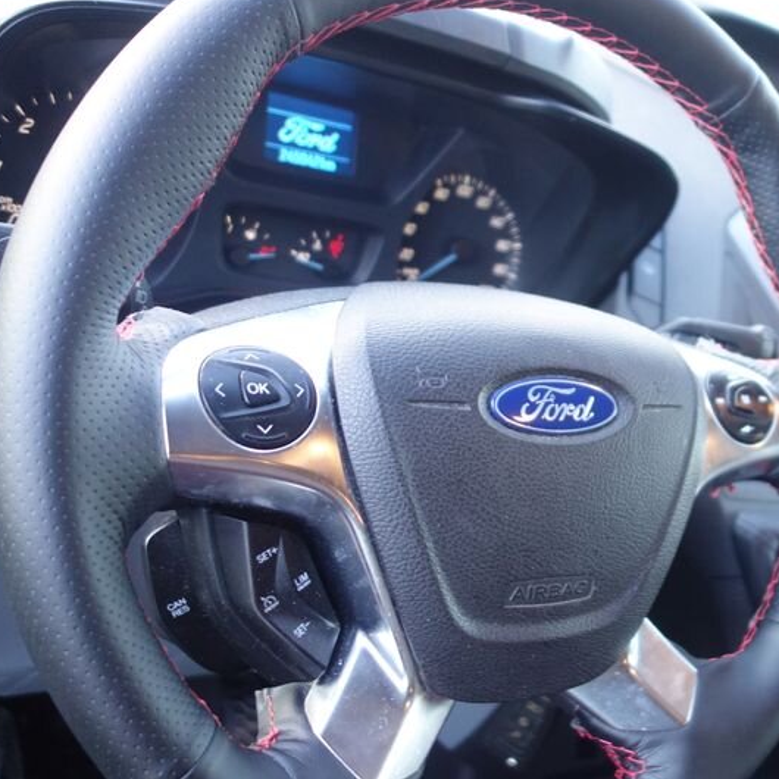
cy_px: 412
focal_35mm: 46
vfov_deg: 36.8
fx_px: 1171
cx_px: 638
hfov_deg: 35.4
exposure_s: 1/30
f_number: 1.8
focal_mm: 10.4
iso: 400
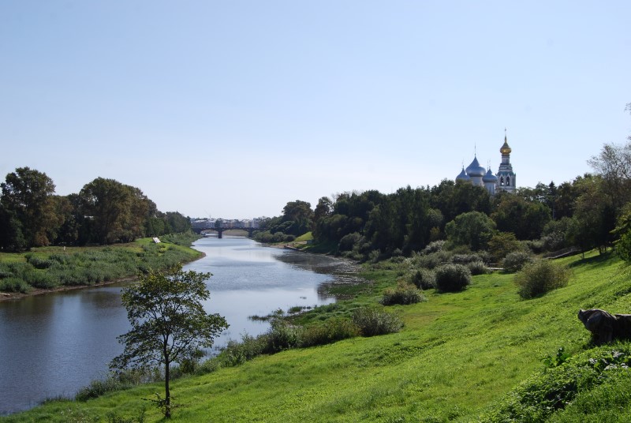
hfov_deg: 43.5
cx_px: 316
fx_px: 790
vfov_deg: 30.0
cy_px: 212
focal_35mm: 45
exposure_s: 1/250
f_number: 10
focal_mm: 30
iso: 125
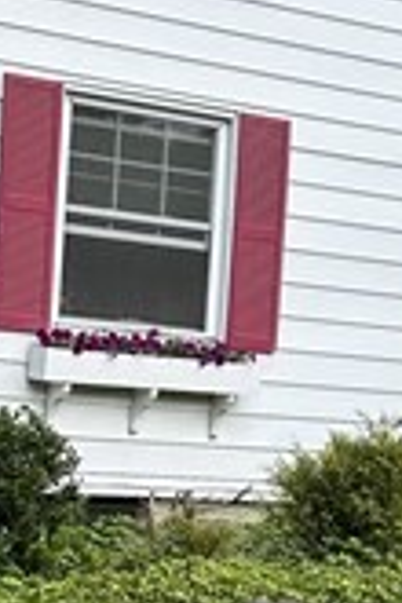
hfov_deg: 10.8
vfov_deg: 16.1
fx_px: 2110
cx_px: 384
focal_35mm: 126
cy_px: 526
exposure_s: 1/1224
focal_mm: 5.7
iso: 50
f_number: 1.5
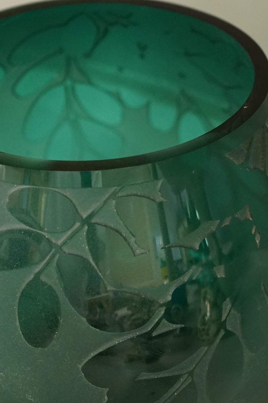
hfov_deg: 13.9
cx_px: 132
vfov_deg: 20.8
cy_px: 204
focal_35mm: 98
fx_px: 1096
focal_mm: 45
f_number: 4.5
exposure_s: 1/100
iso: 2500
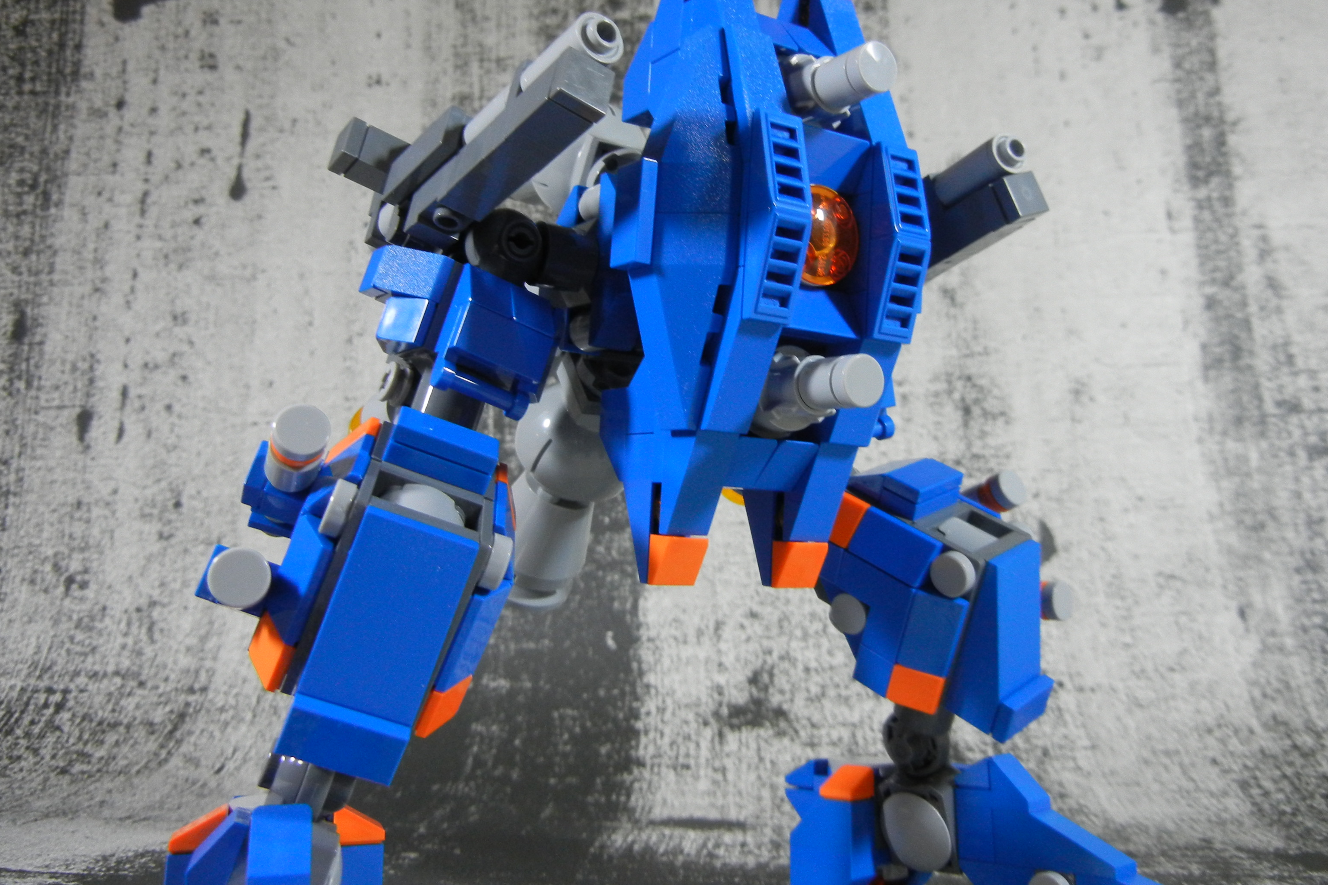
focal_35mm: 33
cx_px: 673
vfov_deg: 39.8
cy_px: 368
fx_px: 1217
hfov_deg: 57.2
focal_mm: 5.4
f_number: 3.5
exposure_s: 1/39.5
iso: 400
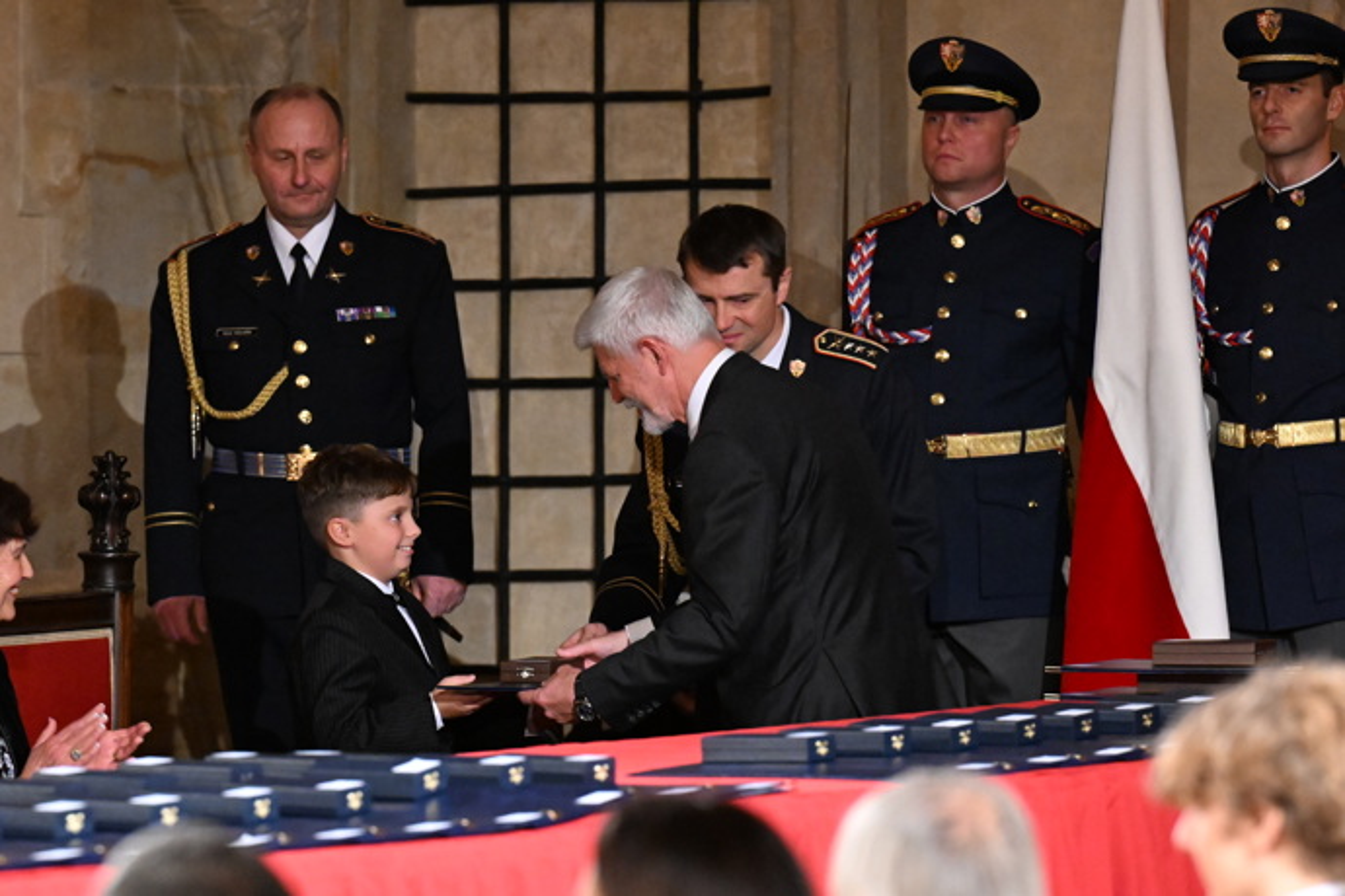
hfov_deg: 6.9
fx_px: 11207
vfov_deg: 4.6
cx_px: 672
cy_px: 448
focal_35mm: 300
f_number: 5
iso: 8000
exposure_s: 1/250
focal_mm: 200
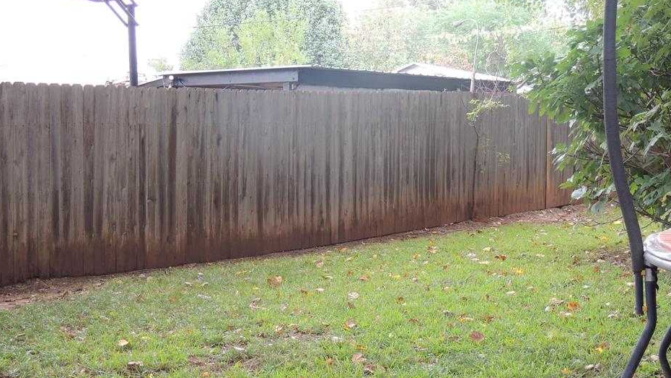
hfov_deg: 31.9
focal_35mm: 66
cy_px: 192
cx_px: 314
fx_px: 1174
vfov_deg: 18.3
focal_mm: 9.8
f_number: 3.7
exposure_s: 1/60
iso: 180
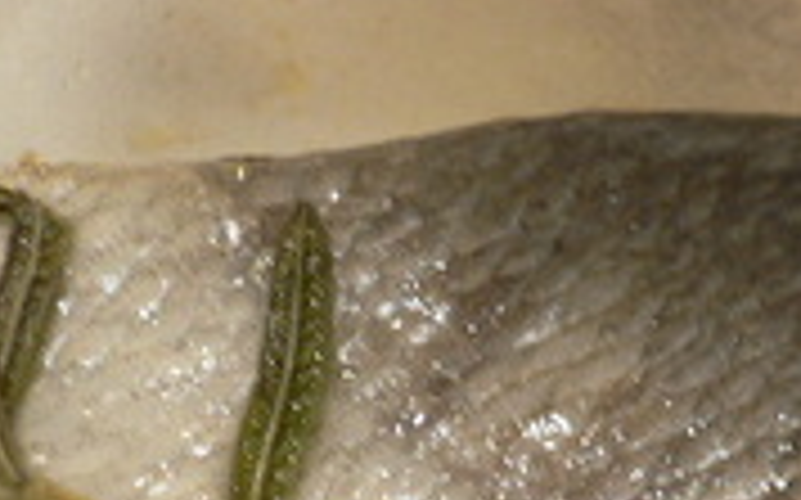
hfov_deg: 19.6
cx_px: 752
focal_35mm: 104
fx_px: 2269
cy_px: 610
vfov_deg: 12.3
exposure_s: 1/15
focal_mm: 5.8
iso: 100
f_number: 2.8
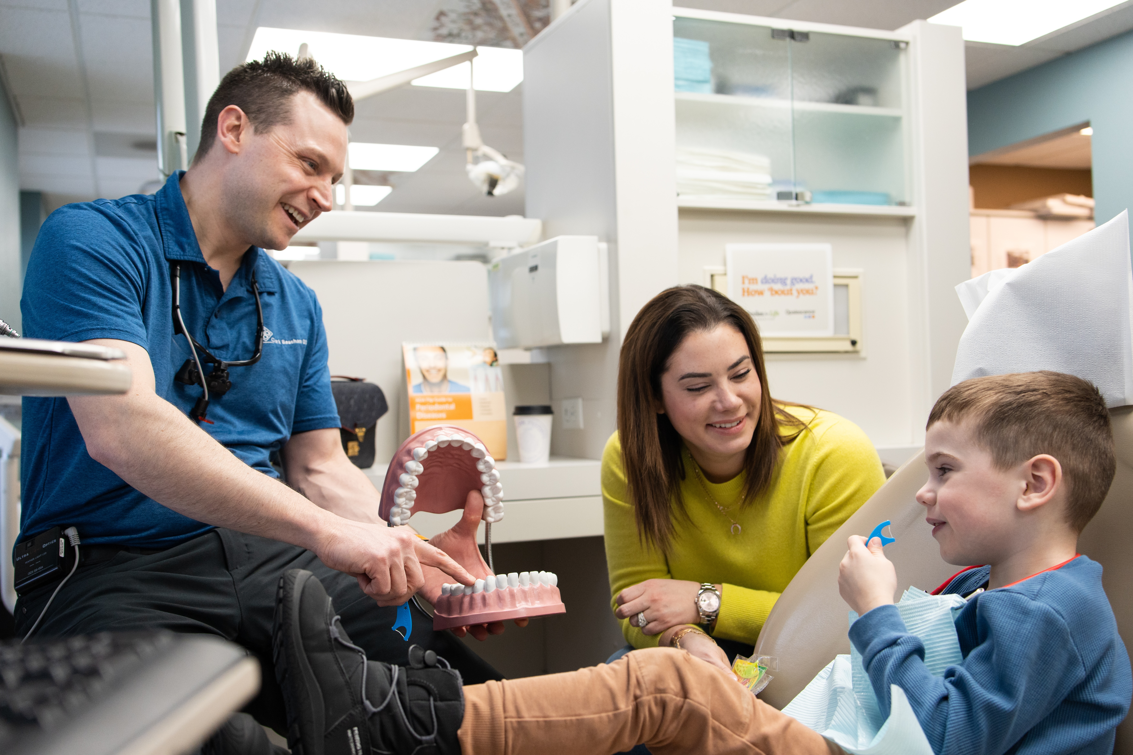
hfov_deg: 54.4
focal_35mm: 35
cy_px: 378
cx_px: 566
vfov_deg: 37.9
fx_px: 1101
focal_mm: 35
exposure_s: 1/250
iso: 1600
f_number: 4
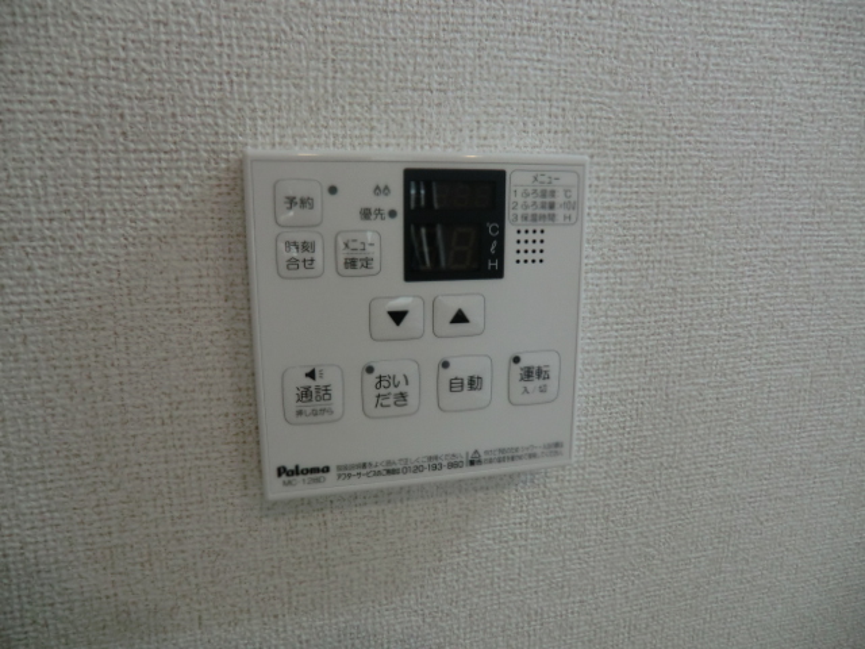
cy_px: 324
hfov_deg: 71.6
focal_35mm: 24
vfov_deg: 56.8
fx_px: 600
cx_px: 432
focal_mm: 4.3
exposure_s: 1/60
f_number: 3.2
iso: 160
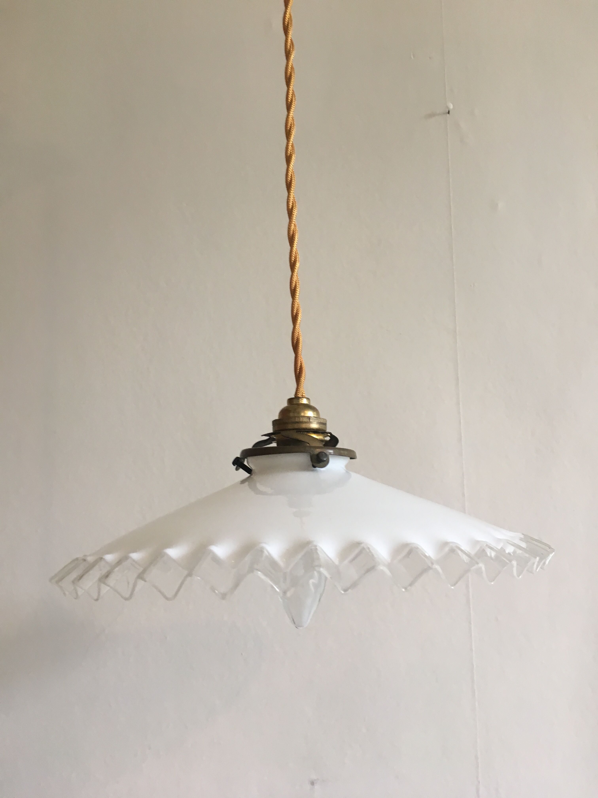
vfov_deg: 61.7
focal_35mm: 29
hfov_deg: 48.2
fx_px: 668
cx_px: 299
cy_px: 399
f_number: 2.2
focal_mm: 4.15
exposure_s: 1/33
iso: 80
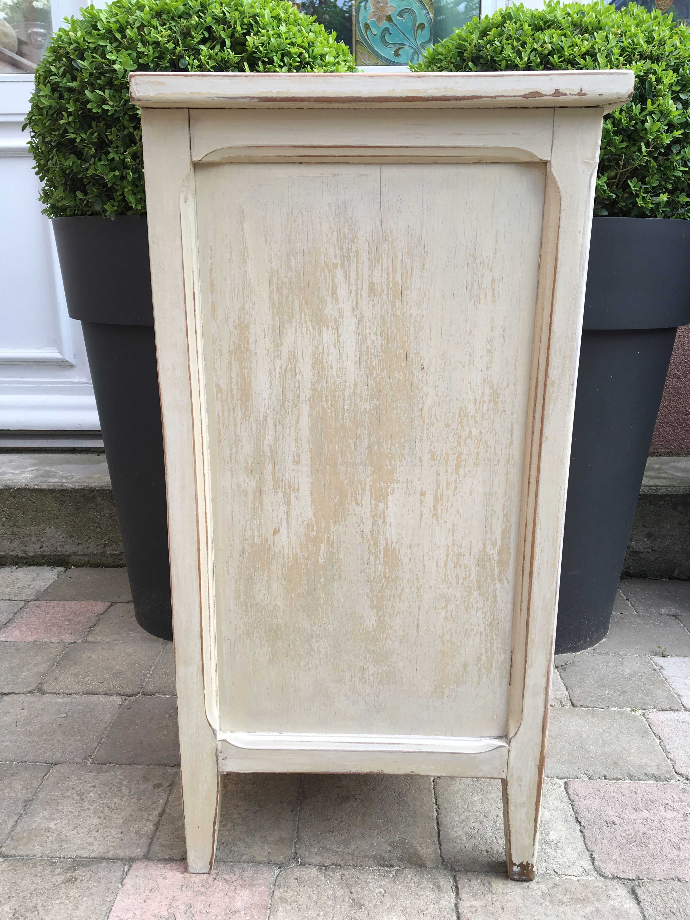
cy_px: 460
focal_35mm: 29
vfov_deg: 61.7
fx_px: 771
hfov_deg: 48.2
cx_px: 345
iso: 25
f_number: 2.2
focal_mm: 4.15
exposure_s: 1/104
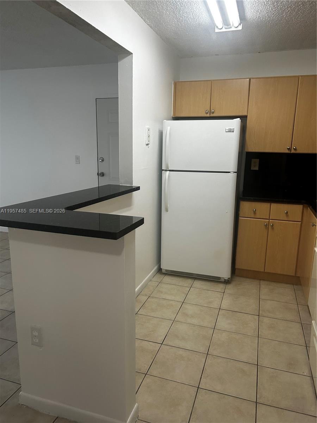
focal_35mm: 26
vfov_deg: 67.3
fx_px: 317
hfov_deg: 53.1
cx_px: 158
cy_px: 212
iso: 125
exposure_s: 1/120
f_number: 1.5
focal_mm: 5.7
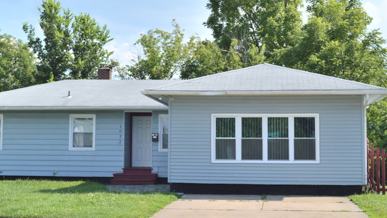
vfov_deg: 15.5
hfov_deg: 27.1
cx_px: 161
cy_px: 74
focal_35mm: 78
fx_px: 801
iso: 100
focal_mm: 40
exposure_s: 1/200
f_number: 7.1
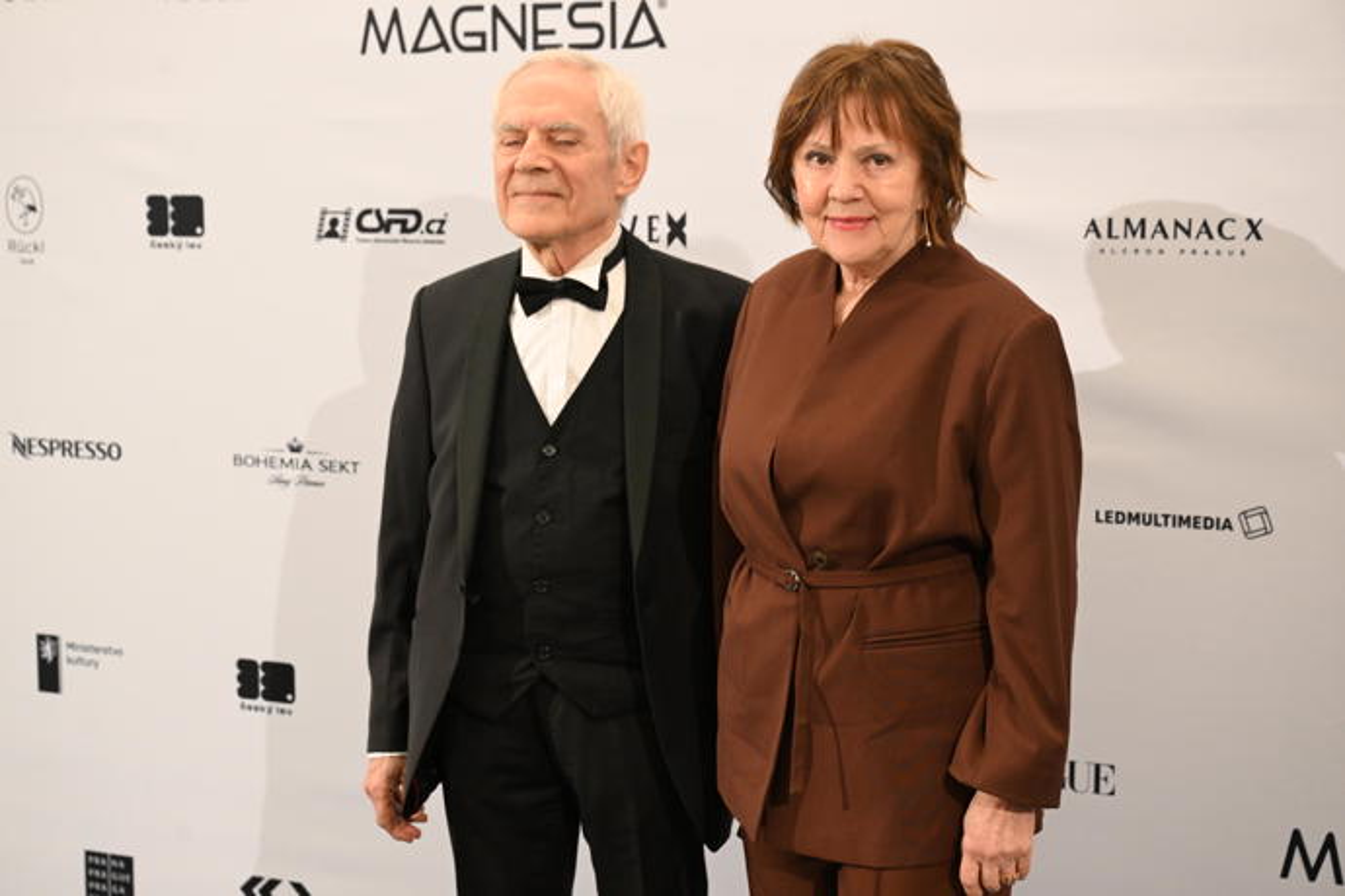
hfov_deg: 33.9
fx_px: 2204
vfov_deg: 23.0
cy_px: 448
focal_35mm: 59
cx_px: 672
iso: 3200
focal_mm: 59
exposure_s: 1/160
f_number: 5
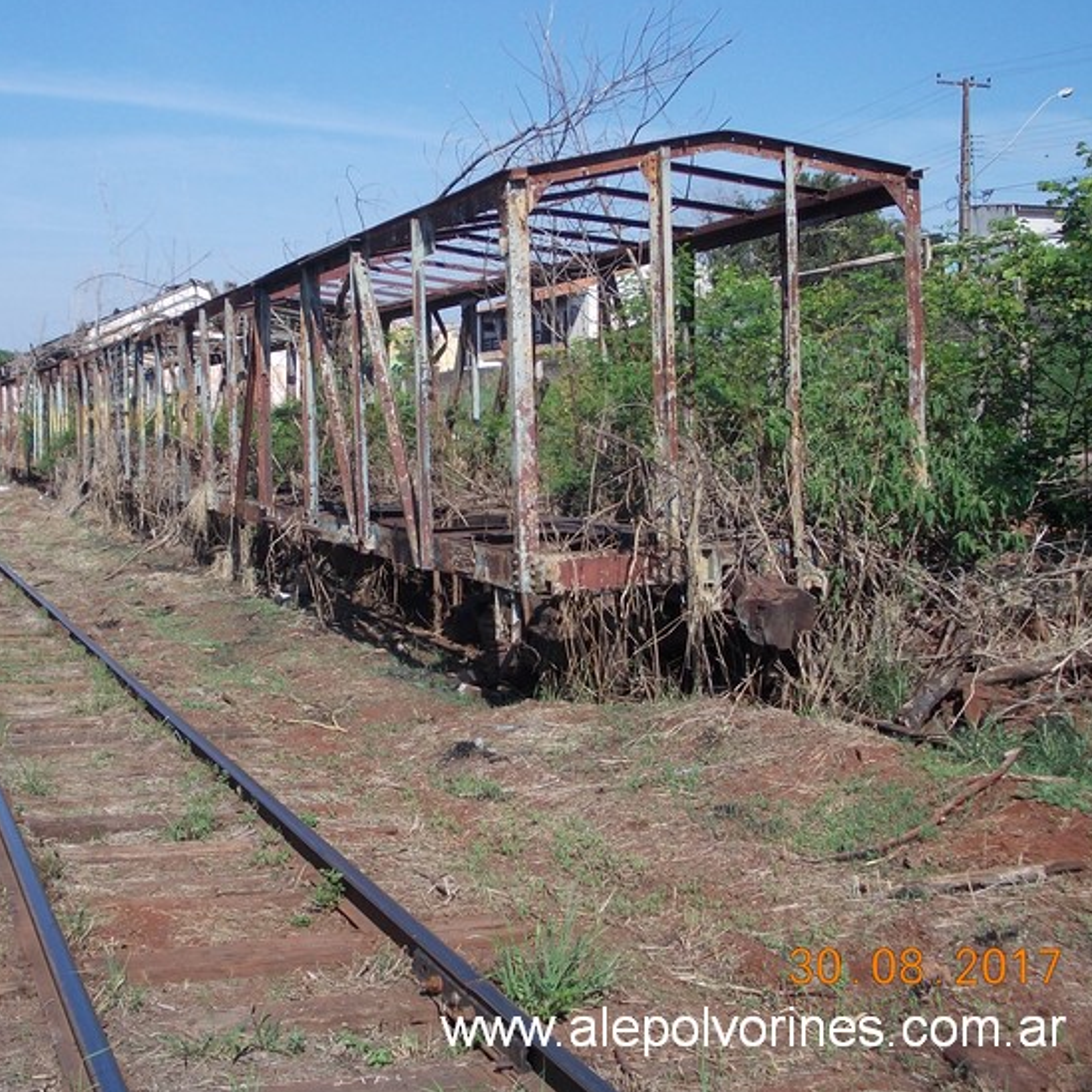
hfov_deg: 32.0
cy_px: 531
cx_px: 378
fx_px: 1892
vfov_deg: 32.2
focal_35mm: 53
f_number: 6.5
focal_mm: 6.1
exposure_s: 1/250
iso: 80
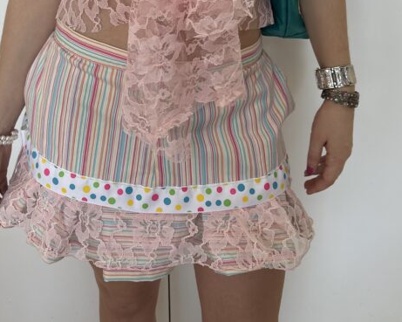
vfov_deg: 31.9
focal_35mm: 44
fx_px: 524
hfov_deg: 41.8
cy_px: 10
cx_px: 162
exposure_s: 1/60
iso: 125
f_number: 1.6
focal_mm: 5.96
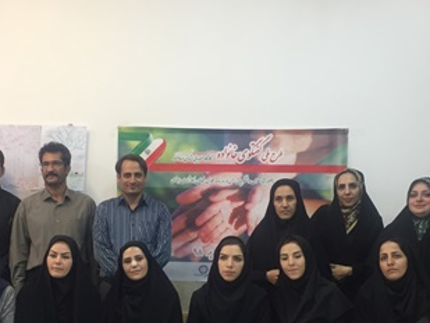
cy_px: 278
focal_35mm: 60
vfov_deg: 23.9
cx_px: 146
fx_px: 746
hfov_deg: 31.9
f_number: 2.2
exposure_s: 1/33
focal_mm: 4.15
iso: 100
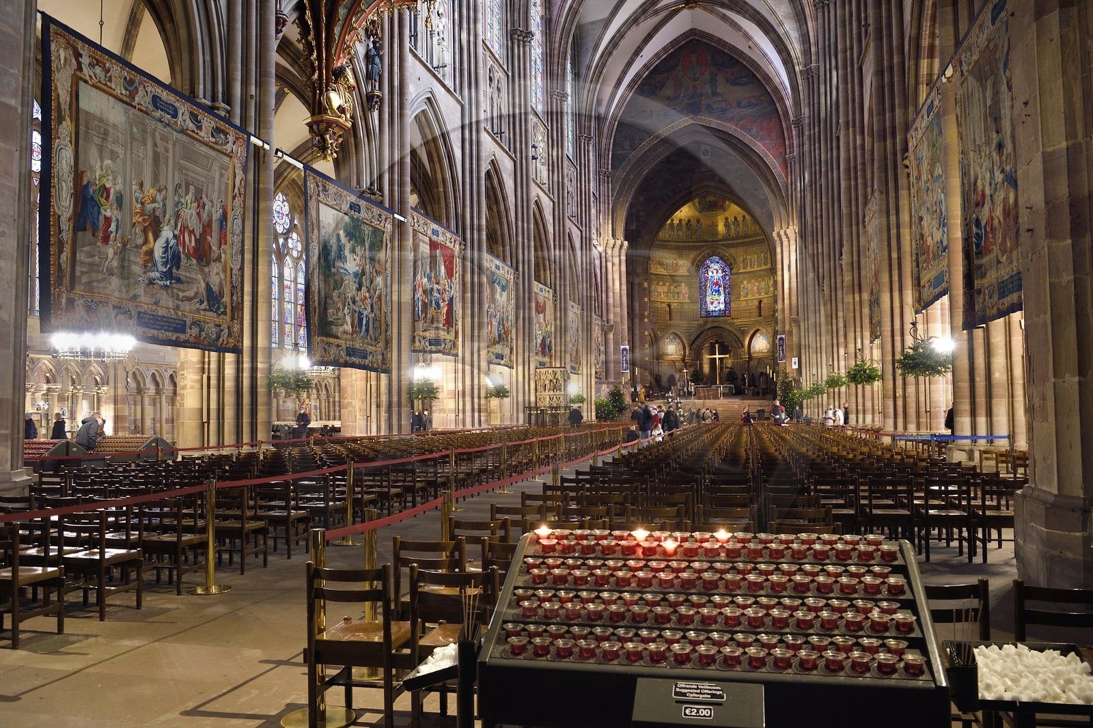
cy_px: 364
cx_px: 546
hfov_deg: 63.7
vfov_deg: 44.9
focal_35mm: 29
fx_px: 880
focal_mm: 29
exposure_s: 1/6
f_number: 5.6
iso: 1600
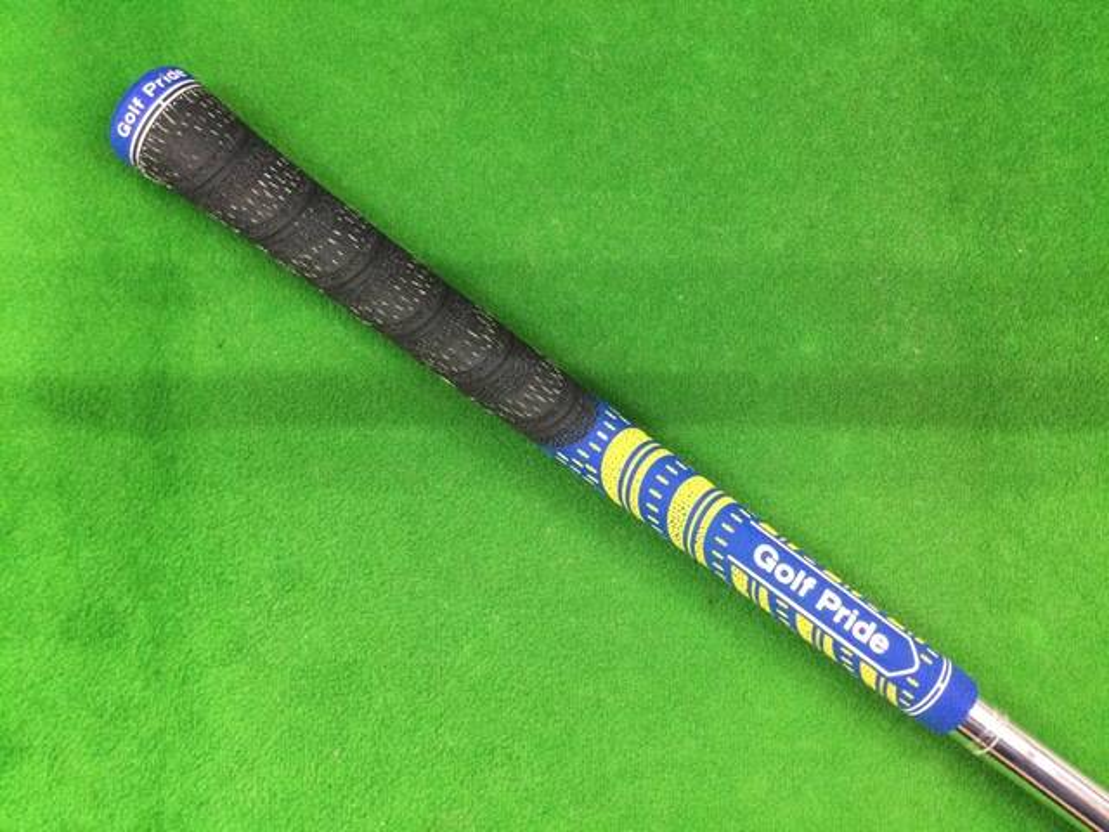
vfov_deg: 45.4
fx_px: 993
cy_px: 416
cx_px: 554
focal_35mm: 31
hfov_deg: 58.4
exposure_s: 1/30
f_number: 2.4
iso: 200
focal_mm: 3.3
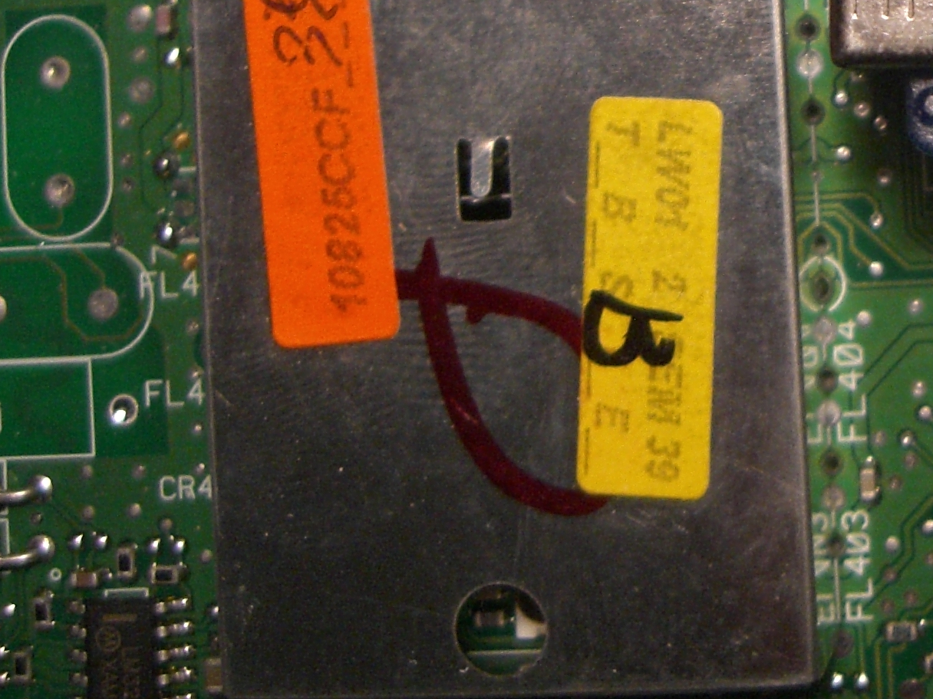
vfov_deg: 16.4
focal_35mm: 88
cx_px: 1025
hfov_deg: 21.2
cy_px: -15
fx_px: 2372
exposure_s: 1/60
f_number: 2.7
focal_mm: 6.2
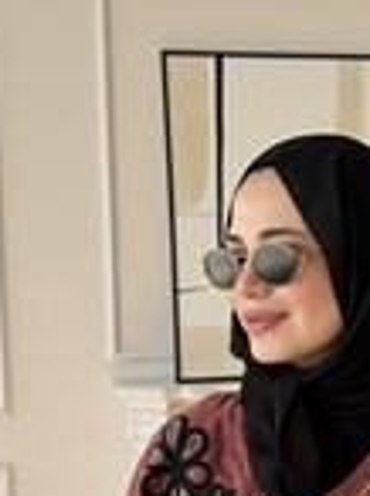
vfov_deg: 26.5
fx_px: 972
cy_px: 538
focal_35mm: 68
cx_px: 285
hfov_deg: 21.3
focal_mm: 6.76
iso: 100
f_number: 1.78
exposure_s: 1/750
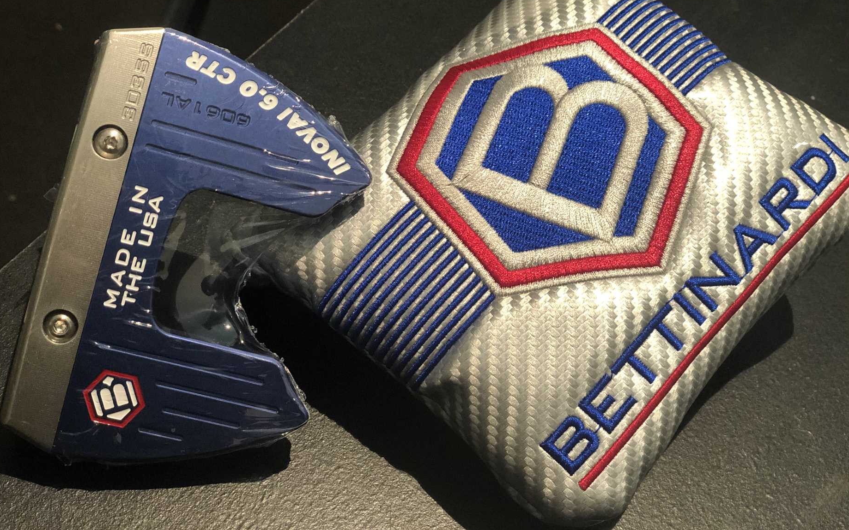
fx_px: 1295
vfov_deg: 23.1
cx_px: 419
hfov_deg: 36.3
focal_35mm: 56
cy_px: 251
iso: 125
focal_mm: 6
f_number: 2.4
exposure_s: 1/25
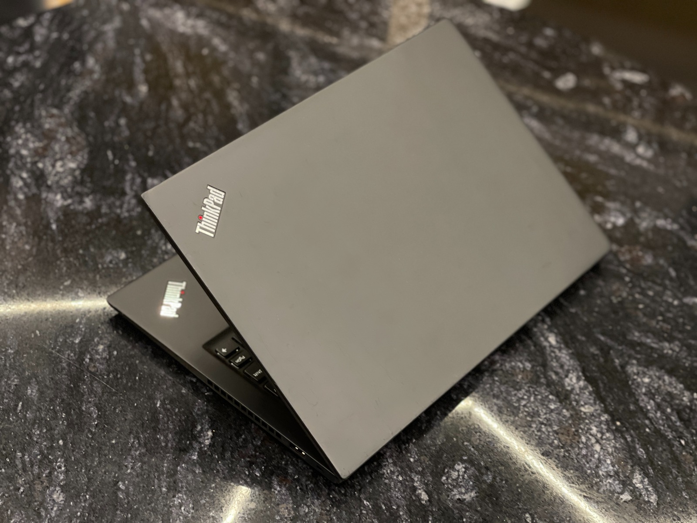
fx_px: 1289
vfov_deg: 22.9
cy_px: 262
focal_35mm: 64
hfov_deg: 30.3
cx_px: 348
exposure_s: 1/40
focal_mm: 7.5
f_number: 2.2
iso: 250
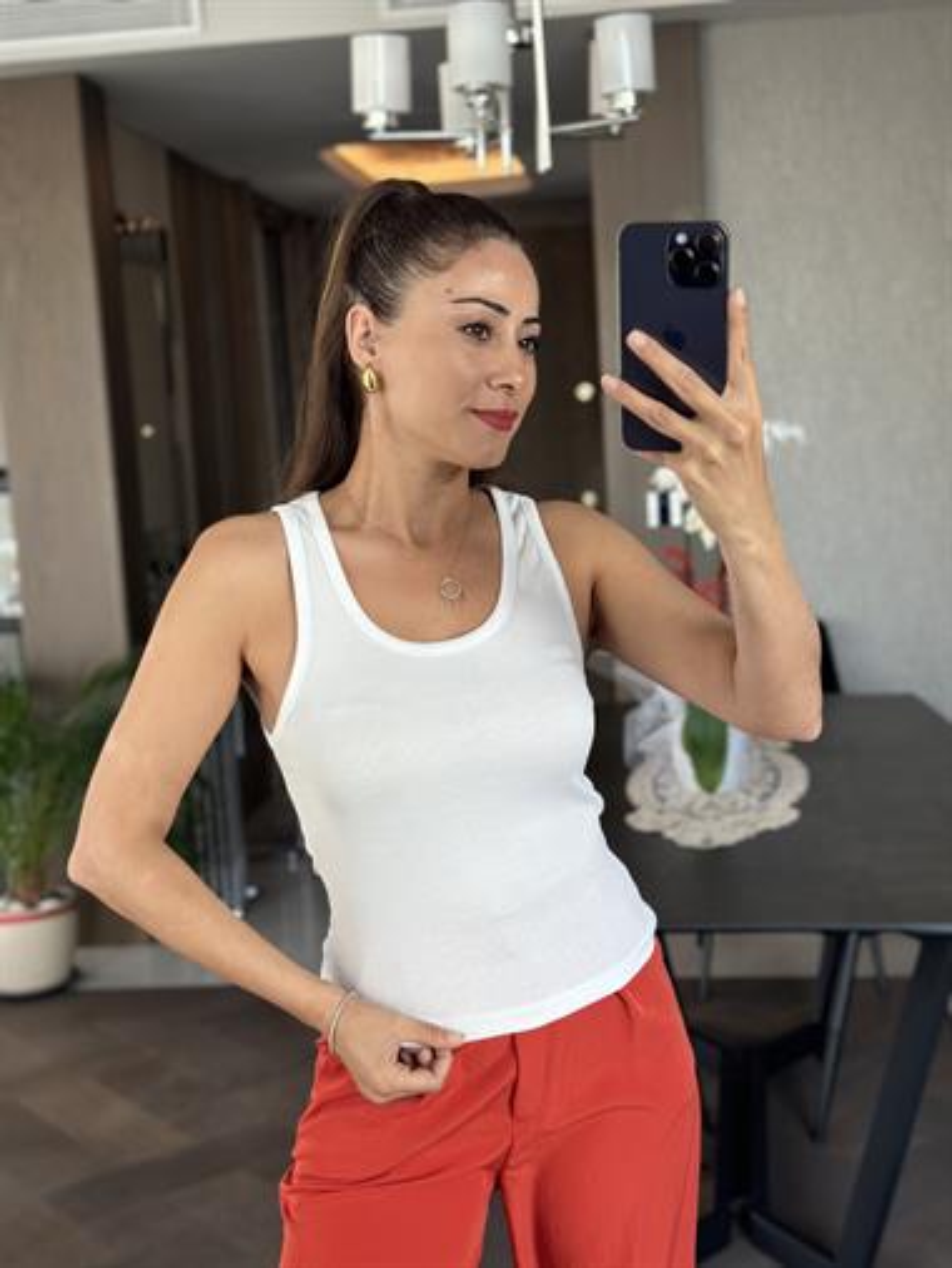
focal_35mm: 48
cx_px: 476
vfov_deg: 39.6
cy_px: 634
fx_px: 1759
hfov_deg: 30.3
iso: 125
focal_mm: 6.86
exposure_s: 1/75
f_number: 1.78
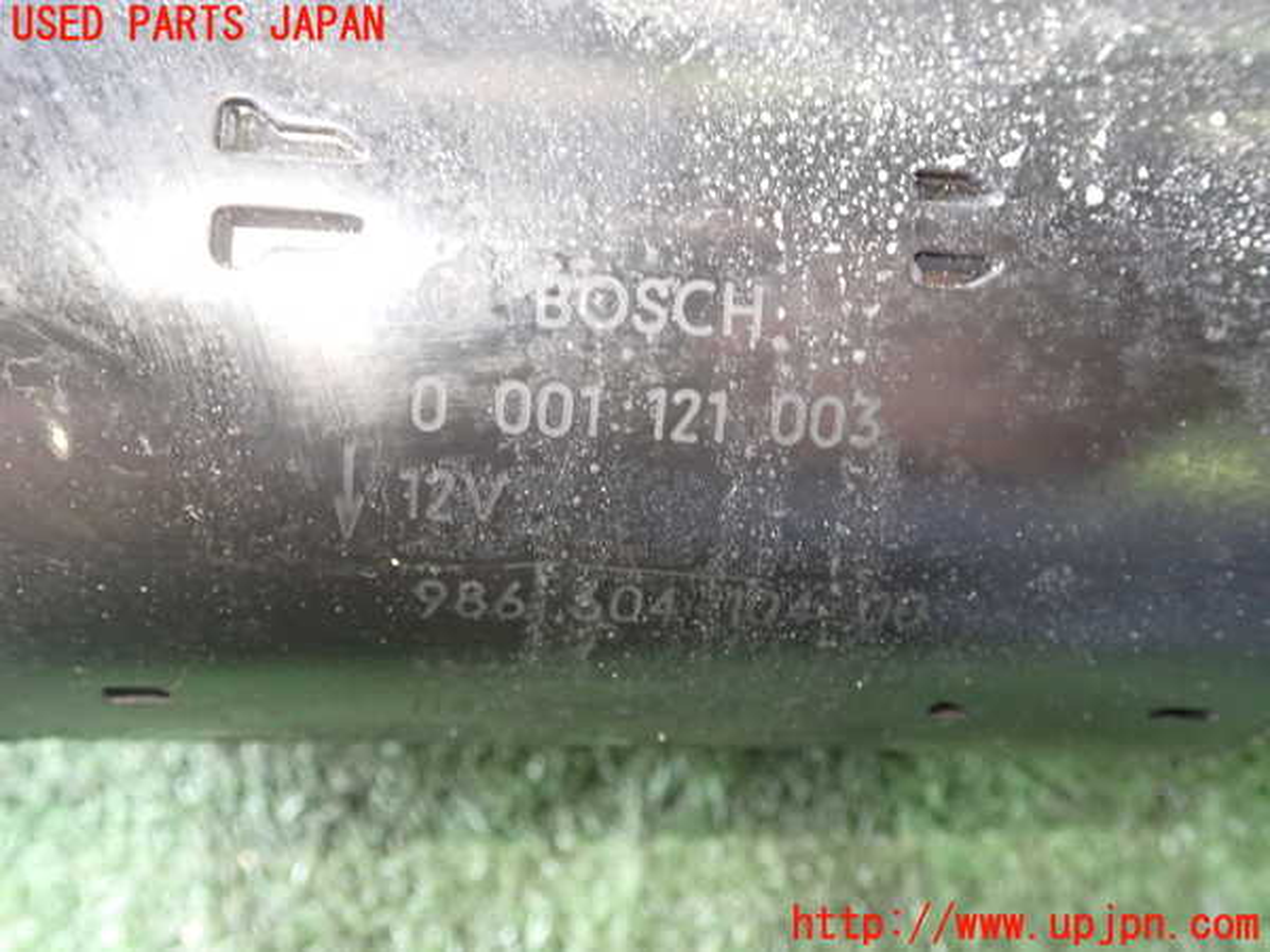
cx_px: 635
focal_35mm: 36
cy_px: 476
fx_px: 1321
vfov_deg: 39.7
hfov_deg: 51.4
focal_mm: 6.37
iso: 640
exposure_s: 1/40
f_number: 2.5
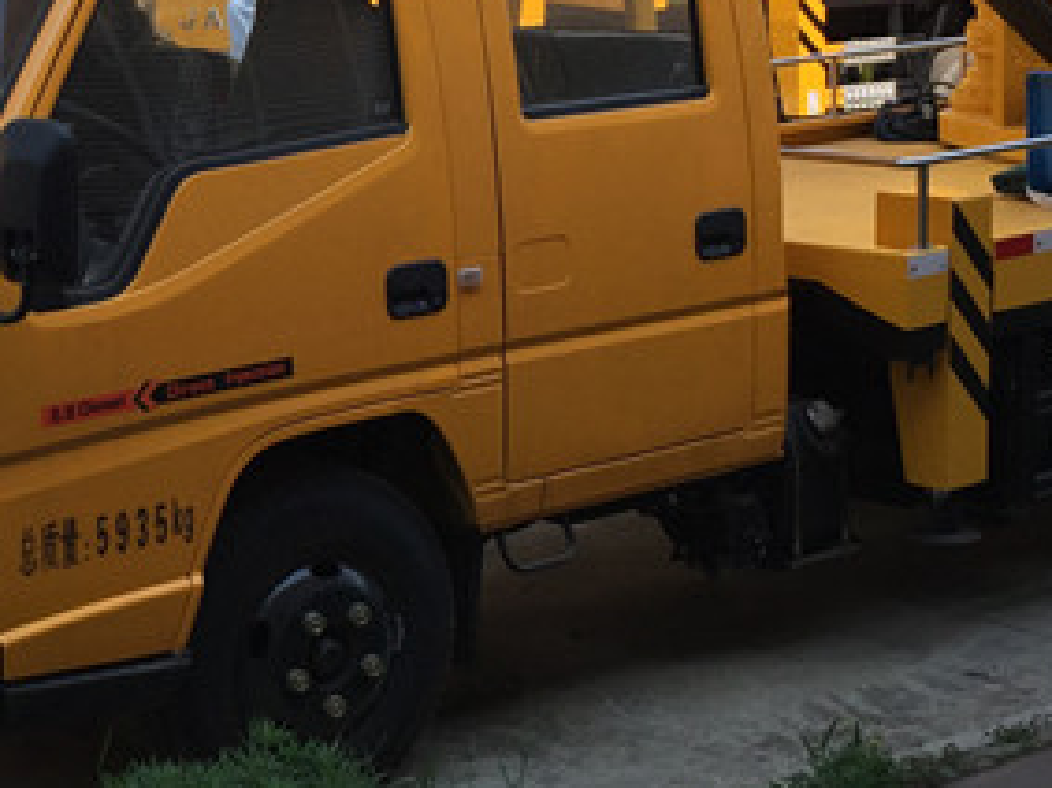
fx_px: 2491
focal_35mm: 82
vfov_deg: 17.9
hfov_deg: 23.2
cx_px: 89
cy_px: 286
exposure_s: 1/1199
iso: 32
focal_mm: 4.15
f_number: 2.2
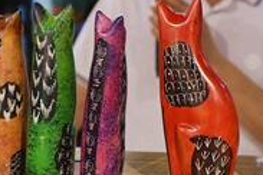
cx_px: 388
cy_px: 19
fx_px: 862
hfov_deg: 16.0
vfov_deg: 11.5
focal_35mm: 118
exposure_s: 1/250
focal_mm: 24
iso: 2500
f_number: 3.5
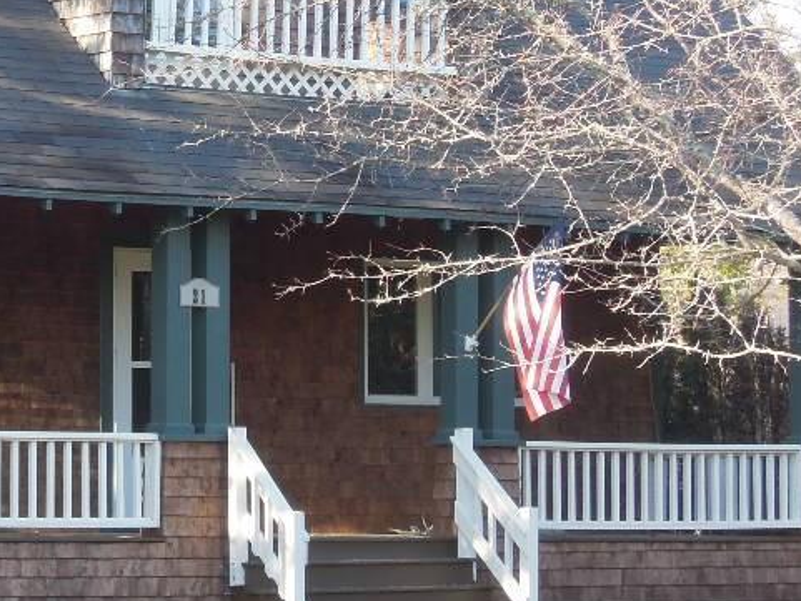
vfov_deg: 9.0
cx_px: -33
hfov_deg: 11.9
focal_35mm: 164
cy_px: 143
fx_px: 3796
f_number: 4.7
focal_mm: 13.8
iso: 180
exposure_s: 1/100
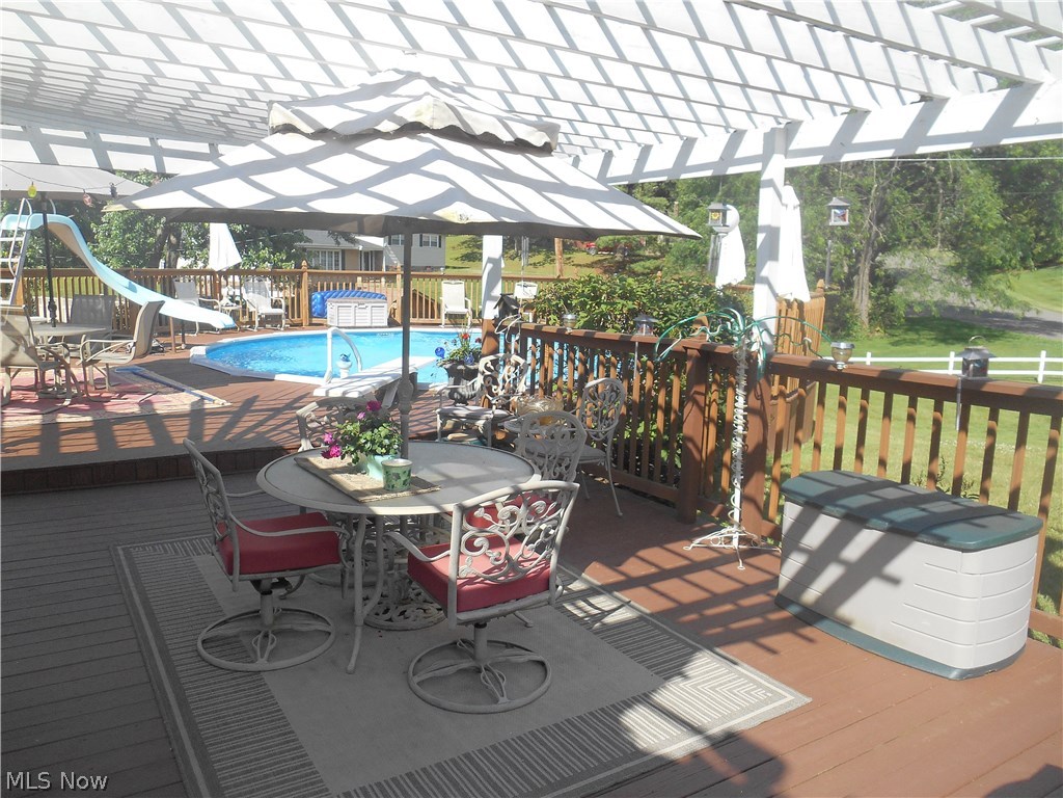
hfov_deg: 67.3
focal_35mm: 26
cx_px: 532
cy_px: 399
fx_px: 798
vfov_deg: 53.1
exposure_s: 1/640
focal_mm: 4.7
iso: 80
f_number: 3.4
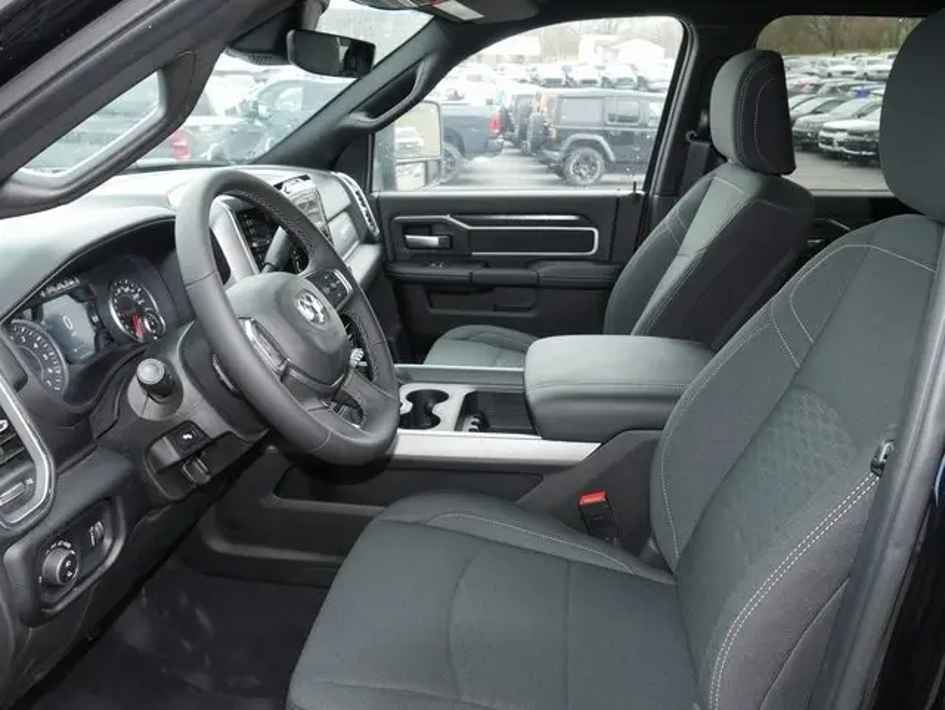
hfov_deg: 63.4
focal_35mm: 28
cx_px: 472
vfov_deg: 49.8
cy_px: 355
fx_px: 765
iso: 500
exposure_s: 1/60
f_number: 5
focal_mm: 14
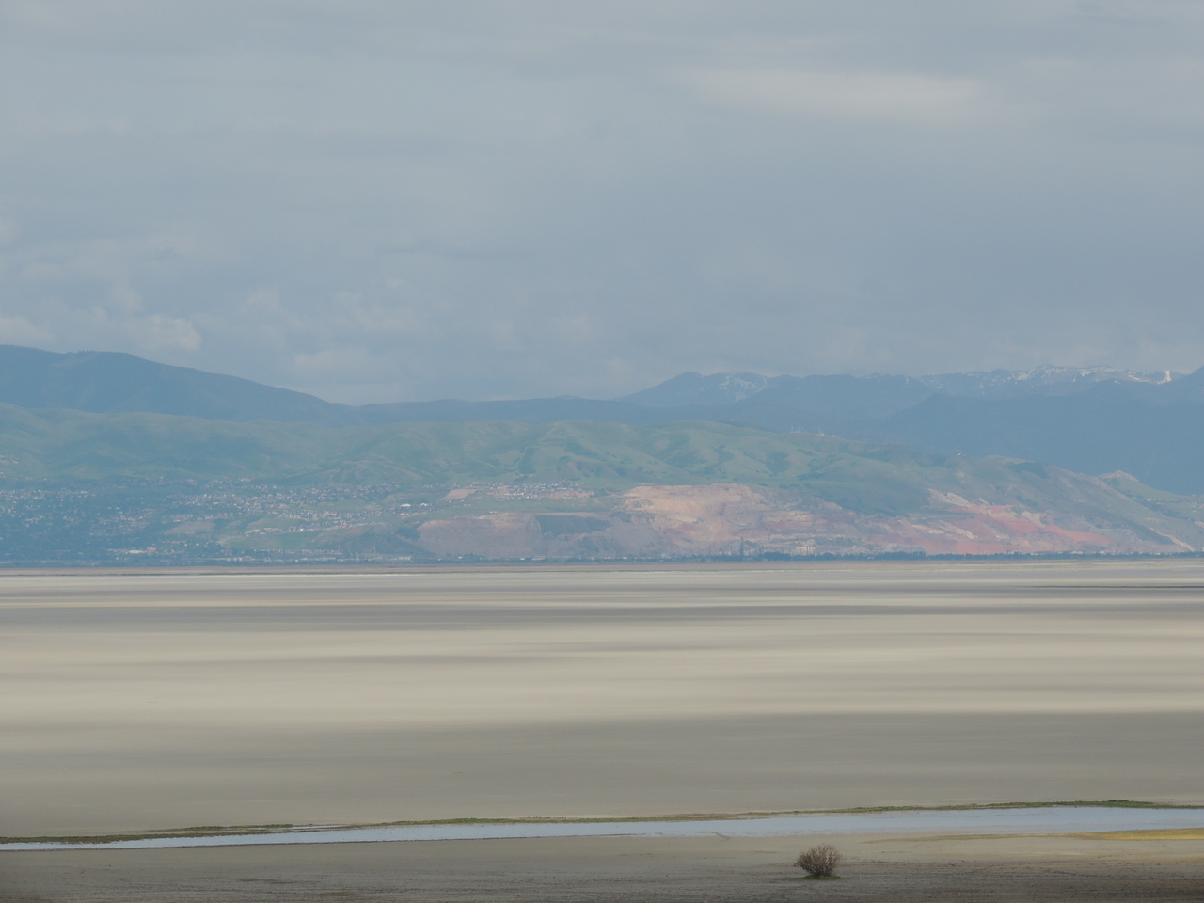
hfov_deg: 10.7
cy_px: 452
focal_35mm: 185
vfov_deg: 8.0
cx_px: 602
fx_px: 6435
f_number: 4.6
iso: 100
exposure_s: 1/1000
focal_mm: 33
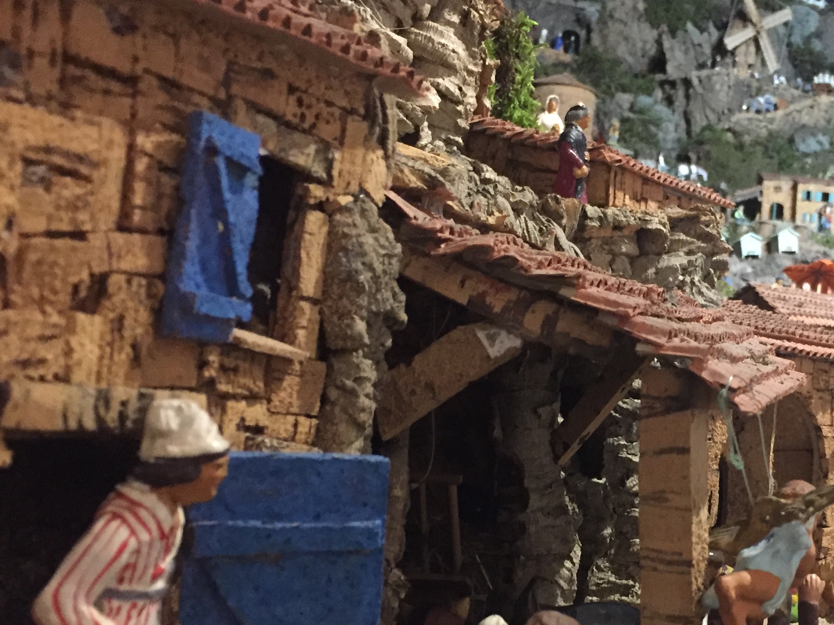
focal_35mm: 51
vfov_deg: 28.3
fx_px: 1229
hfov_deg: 36.0
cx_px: 686
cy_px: 431
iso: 320
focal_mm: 4.15
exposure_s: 1/17
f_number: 2.2
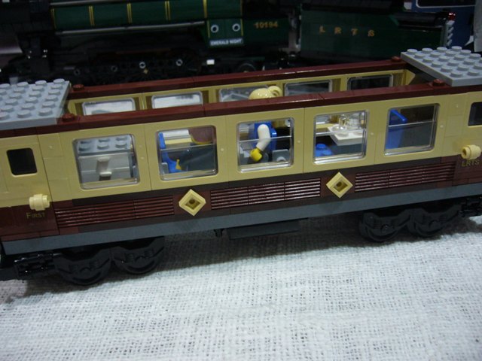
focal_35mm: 35
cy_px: 180
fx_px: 487
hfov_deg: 52.6
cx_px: 241
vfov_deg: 40.7
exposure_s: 1/8
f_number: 2.8
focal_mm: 5.8
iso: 200
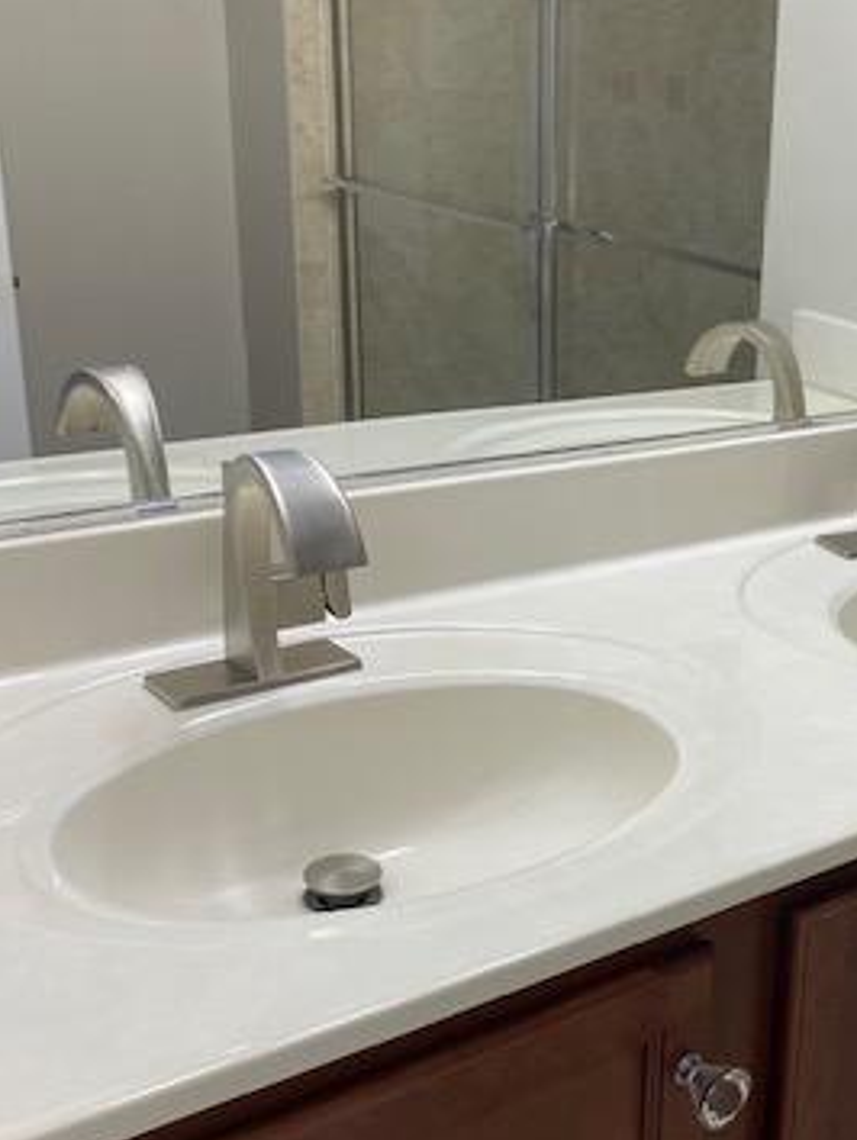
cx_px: 767
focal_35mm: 47
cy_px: 689
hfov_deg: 29.7
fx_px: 1550
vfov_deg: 40.2
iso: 100
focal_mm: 4.25
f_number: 1.8
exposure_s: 1/120
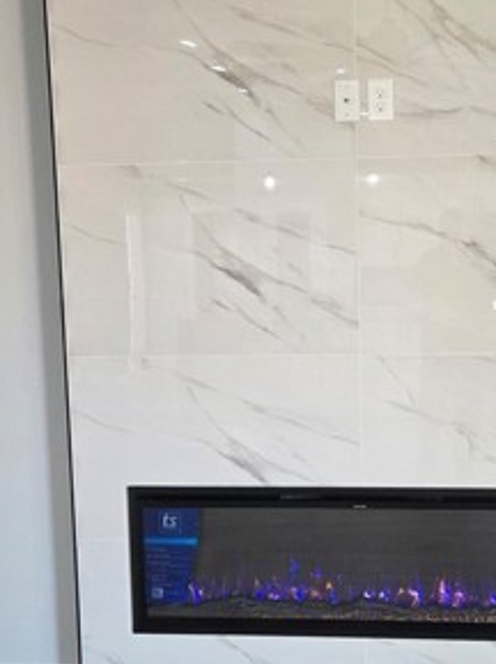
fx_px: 977
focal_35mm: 51
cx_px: 344
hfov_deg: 28.3
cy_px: 370
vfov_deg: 37.5
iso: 250
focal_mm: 5.4
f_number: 1.8
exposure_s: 1/120
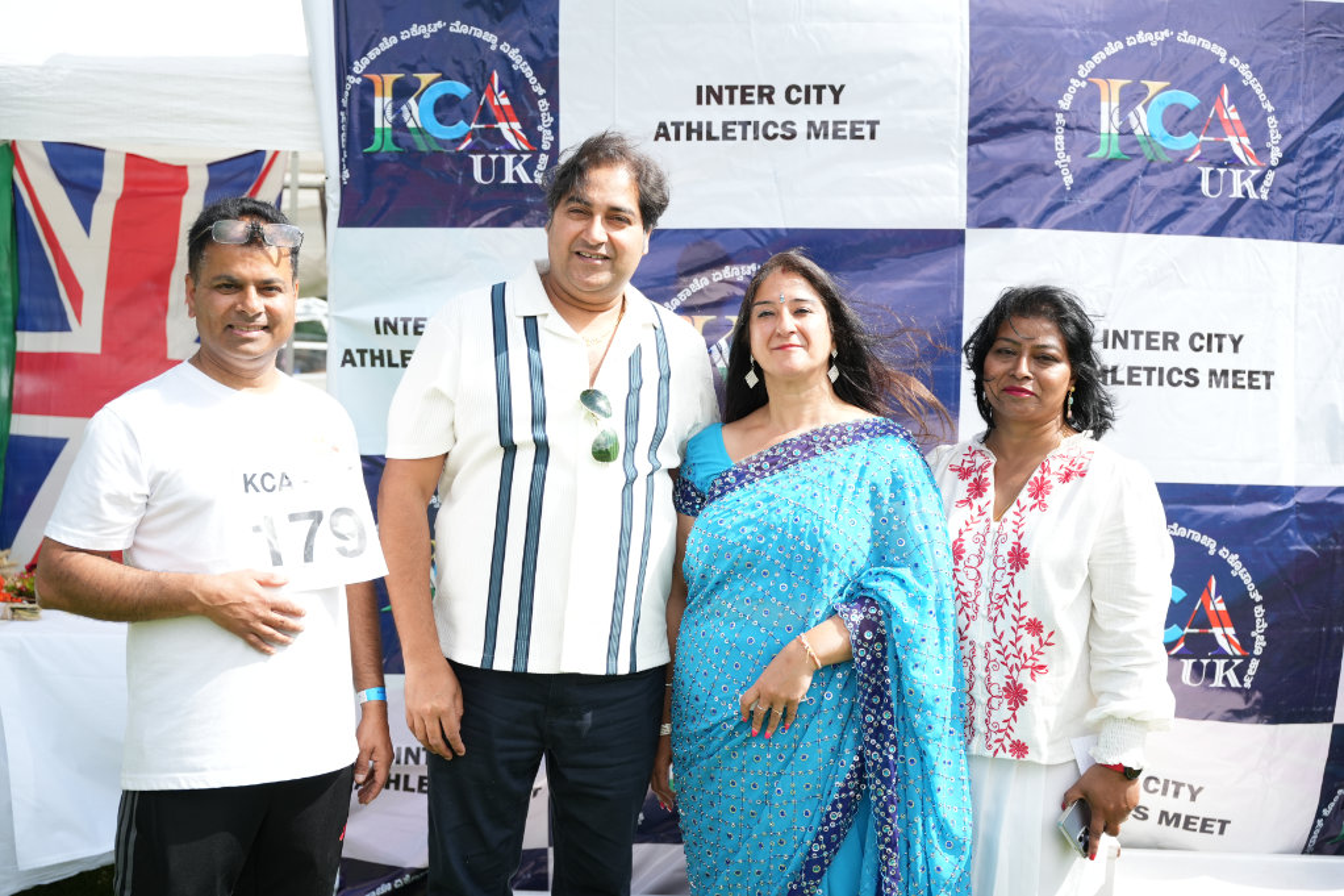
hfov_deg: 48.0
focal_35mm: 40
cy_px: 448
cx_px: 672
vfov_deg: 33.1
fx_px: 1508
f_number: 2.8
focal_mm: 40.4
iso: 400
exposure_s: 1/2500
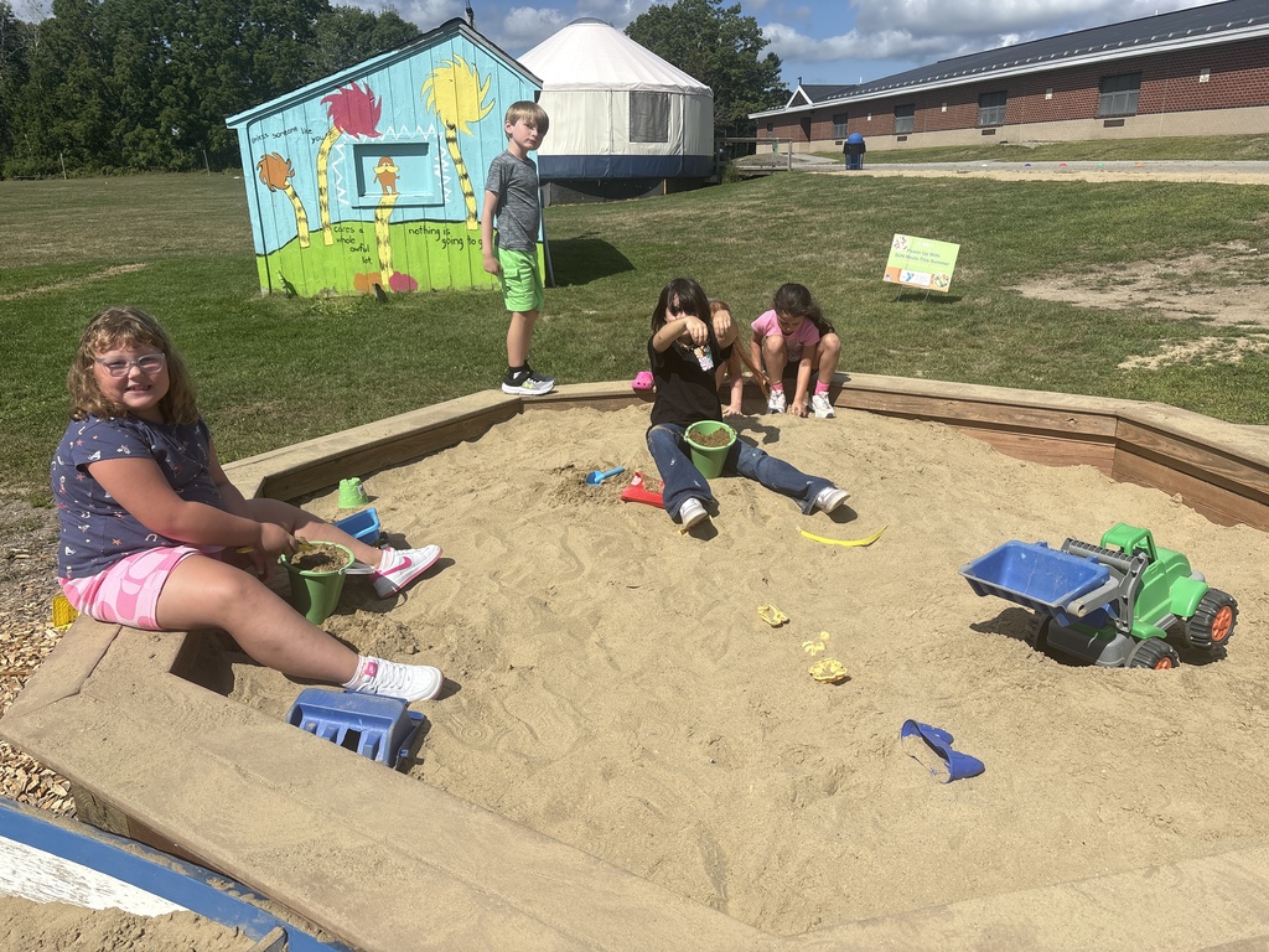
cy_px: 476
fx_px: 953
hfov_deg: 67.3
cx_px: 634
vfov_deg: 53.1
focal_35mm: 26
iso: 50
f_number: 1.6
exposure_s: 1/6329
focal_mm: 5.96
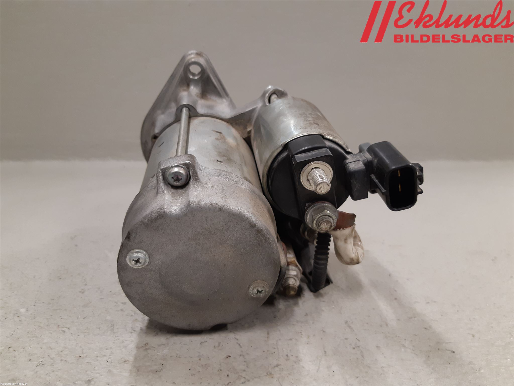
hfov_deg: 67.3
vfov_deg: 53.1
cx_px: 257
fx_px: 386
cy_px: 193
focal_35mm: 26
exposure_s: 1/50
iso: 125
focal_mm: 3.93
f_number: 1.7
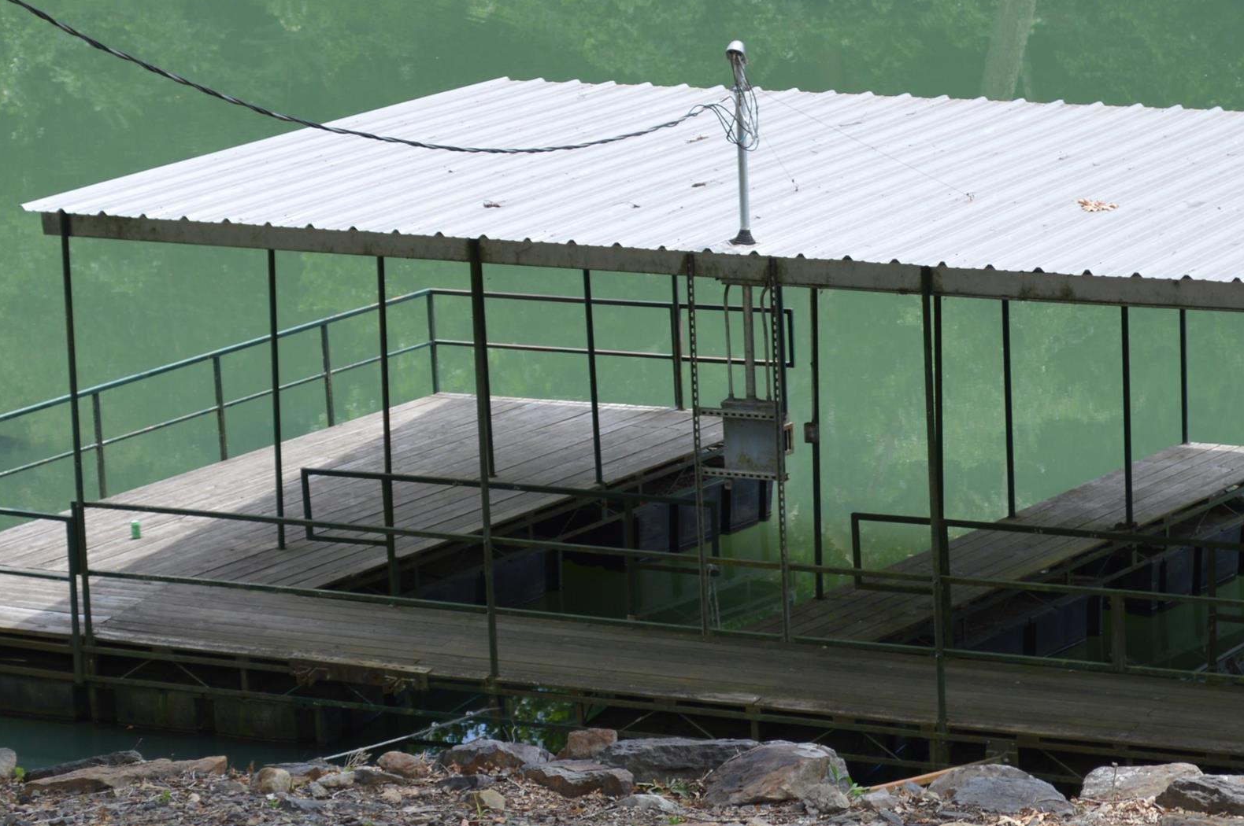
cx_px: 703
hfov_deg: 14.7
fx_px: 4833
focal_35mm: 140
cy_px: 319
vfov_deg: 9.8
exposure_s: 1/160
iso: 100
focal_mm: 48
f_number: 6.3
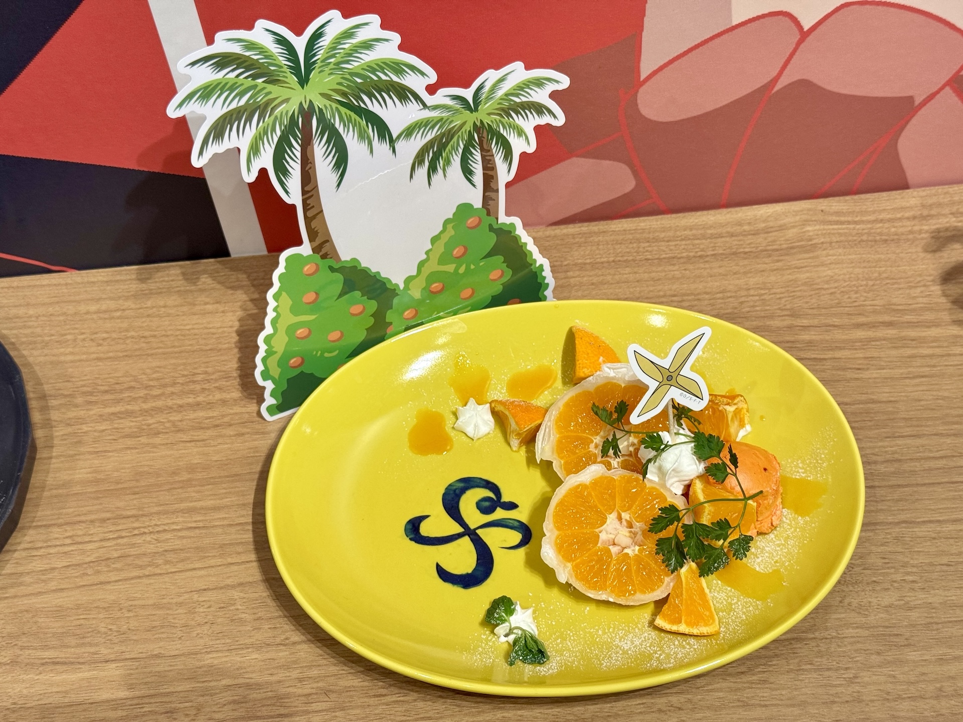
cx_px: 482
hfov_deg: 39.7
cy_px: 361
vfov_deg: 30.3
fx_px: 1335
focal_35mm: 48
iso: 100
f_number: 1.78
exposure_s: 1/120
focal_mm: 6.76
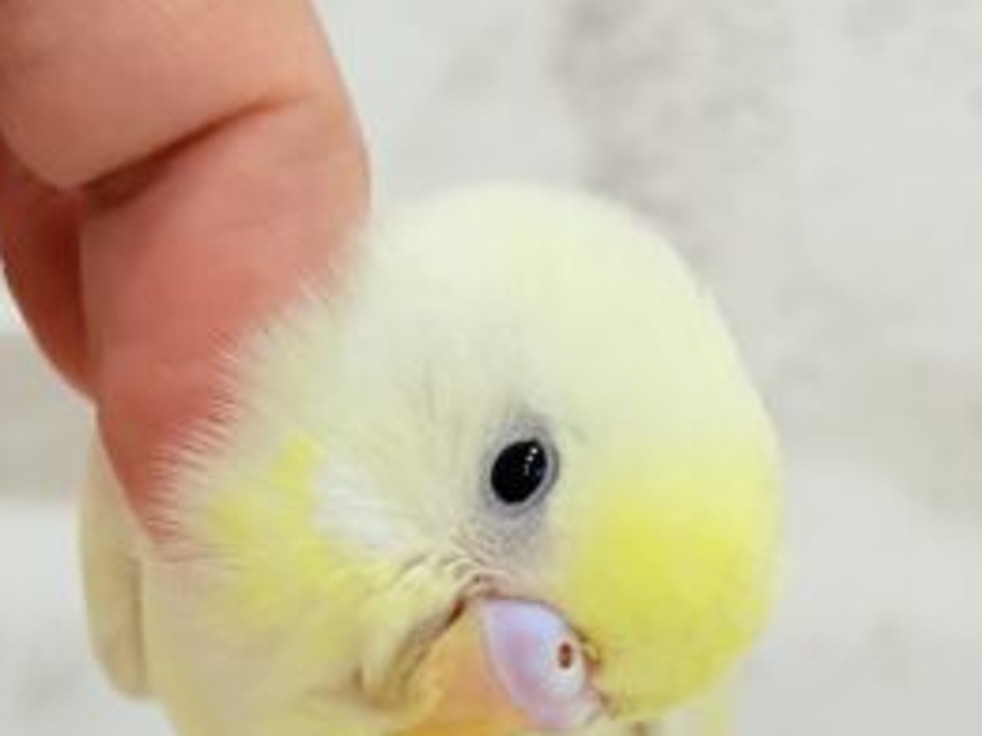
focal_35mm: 128
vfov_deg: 11.5
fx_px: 3631
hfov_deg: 15.4
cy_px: 661
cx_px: 570
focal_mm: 5.96
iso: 80
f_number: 1.6
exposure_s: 1/100
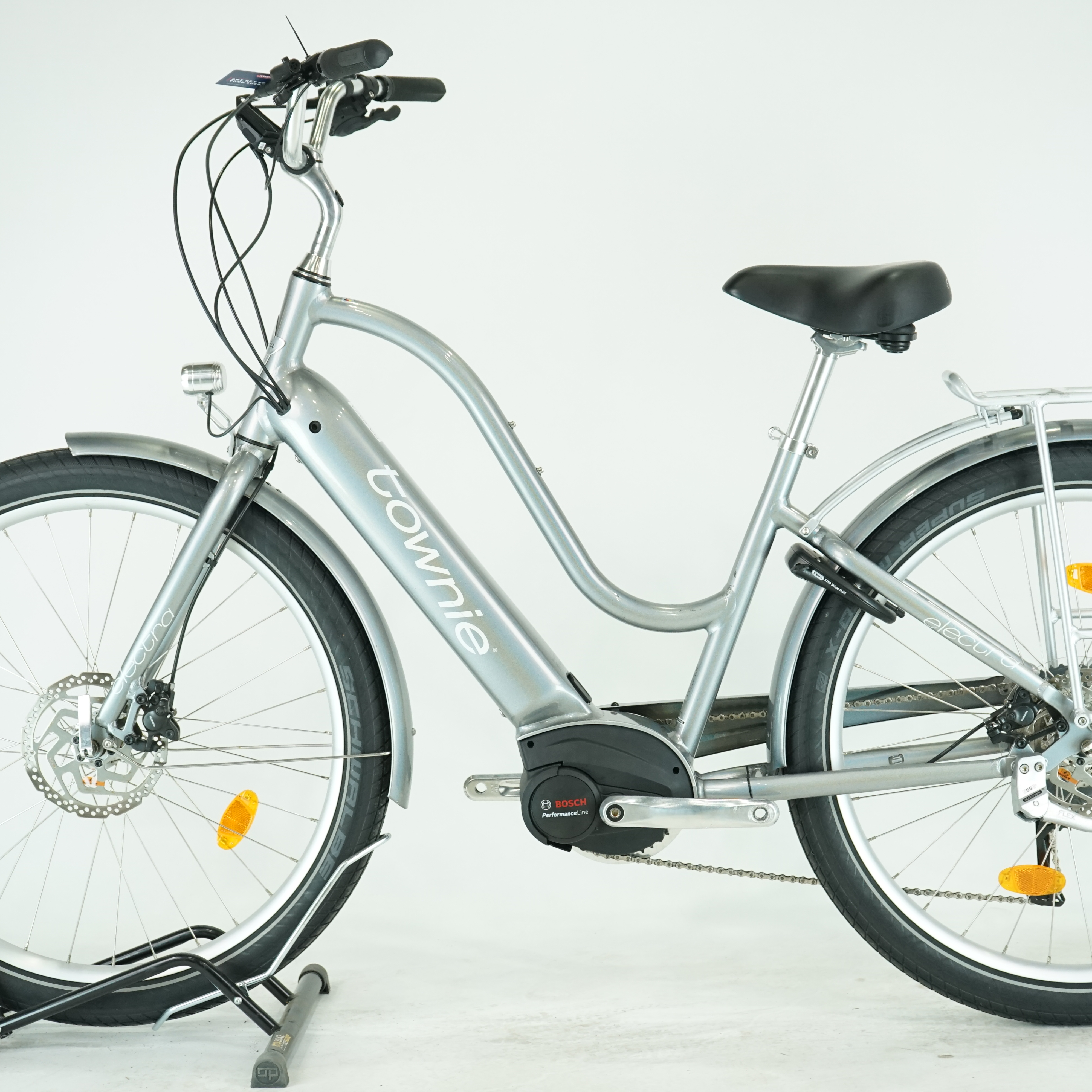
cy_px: 546
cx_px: 591
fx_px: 2463
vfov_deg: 25.0
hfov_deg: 25.0
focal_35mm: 69
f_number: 5.6
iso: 1600
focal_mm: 54
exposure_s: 1/200
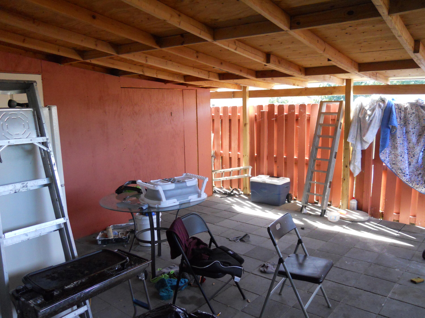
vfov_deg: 49.7
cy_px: 159
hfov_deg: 63.4
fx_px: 344
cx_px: 212
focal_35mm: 28
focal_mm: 5
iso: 400
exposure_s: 1/125
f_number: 2.7
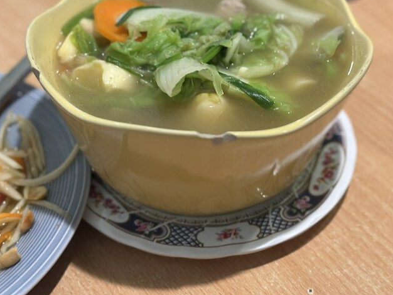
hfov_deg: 28.2
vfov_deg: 21.2
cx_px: 201
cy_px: 92
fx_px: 784
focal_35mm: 69
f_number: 1.78
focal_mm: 6.86
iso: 320
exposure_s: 1/50
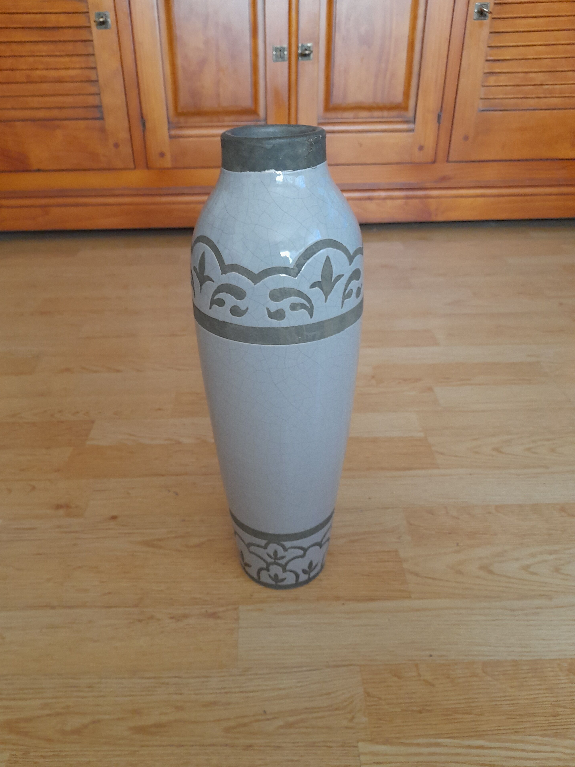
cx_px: 281
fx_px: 576
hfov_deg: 53.1
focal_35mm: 26
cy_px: 384
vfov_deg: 67.3
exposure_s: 1/50
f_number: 2
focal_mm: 4.6
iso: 250
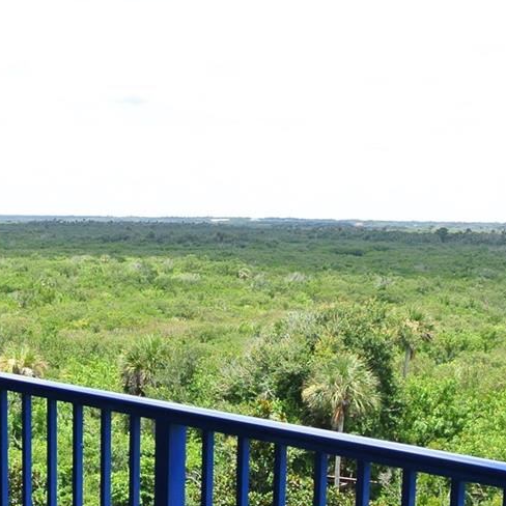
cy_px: 475
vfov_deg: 20.8
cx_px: 190
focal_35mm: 81
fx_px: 1340
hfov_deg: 21.3
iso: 100
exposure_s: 1/500
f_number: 3.5
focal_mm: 11
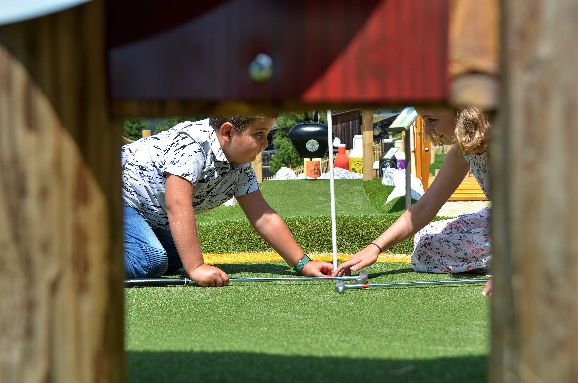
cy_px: 192
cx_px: 289
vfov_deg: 28.0
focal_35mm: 48
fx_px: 769
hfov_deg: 41.2
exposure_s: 1/500
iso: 200
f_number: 8
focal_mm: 32
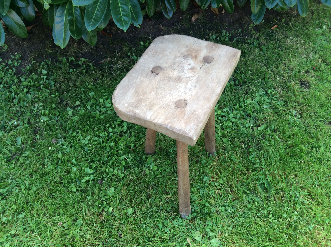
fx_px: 306
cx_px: 166
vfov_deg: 44.1
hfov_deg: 56.9
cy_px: 124
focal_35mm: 32
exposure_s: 1/102
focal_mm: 3.3
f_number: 2.4
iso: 32
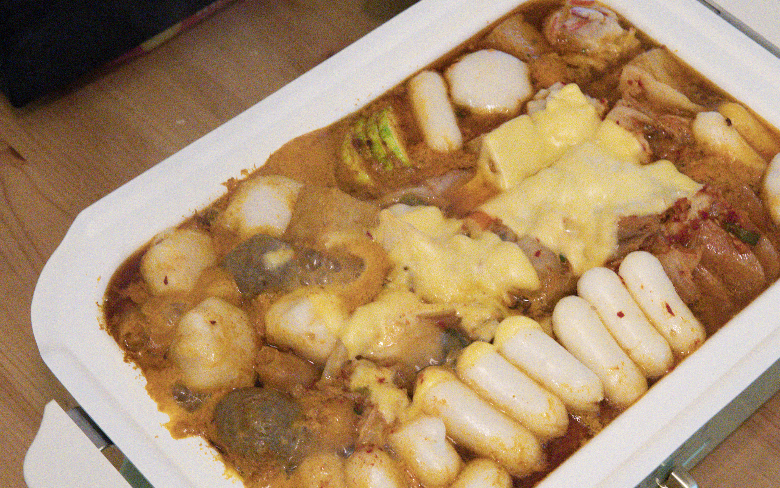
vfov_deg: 20.6
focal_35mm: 63
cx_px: 489
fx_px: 1339
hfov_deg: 32.3
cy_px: 273
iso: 6400
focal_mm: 30
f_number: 7.1
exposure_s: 1/50
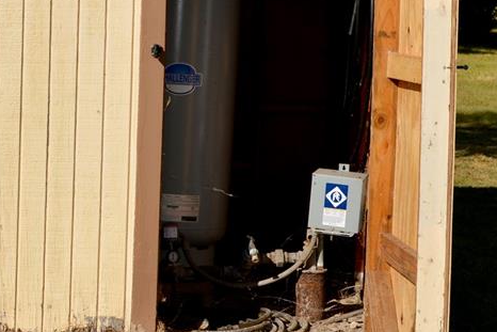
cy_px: 81
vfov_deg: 11.9
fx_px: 1589
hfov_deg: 17.4
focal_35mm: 115
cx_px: 12
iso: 100
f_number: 9
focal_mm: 35
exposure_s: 1/250
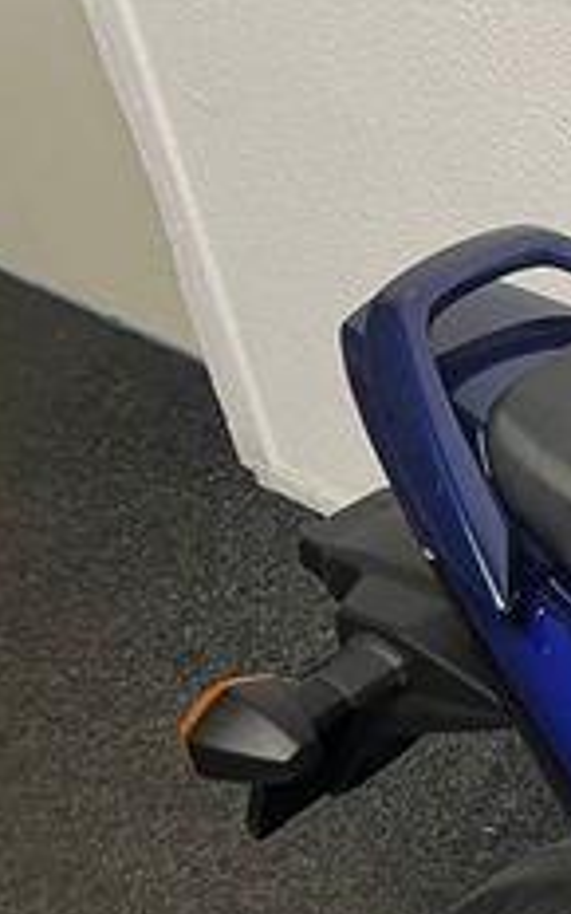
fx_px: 1892
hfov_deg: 15.4
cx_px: 933
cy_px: 654
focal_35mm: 76
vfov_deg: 26.9
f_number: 1.6
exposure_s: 1/50
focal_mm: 5.1
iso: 80
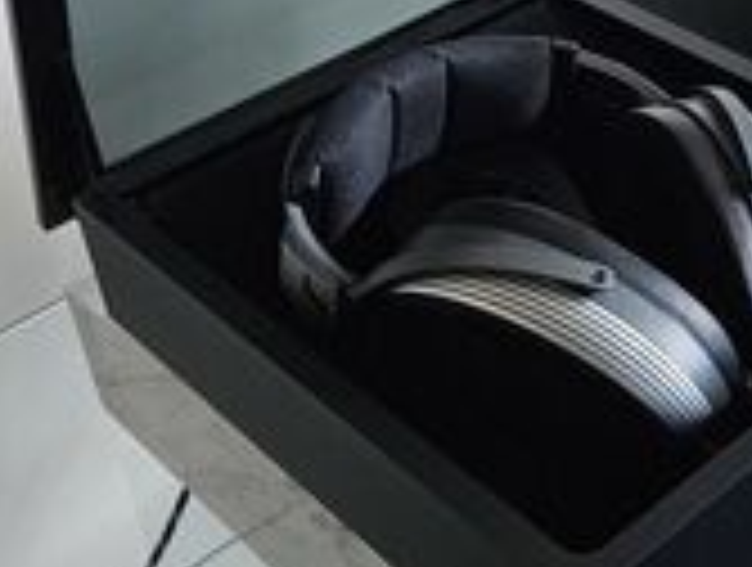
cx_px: 860
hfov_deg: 24.0
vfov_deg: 18.9
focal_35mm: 75
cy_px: -58
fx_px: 1633
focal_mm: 5.4
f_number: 1.8
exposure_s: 1/200
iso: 640
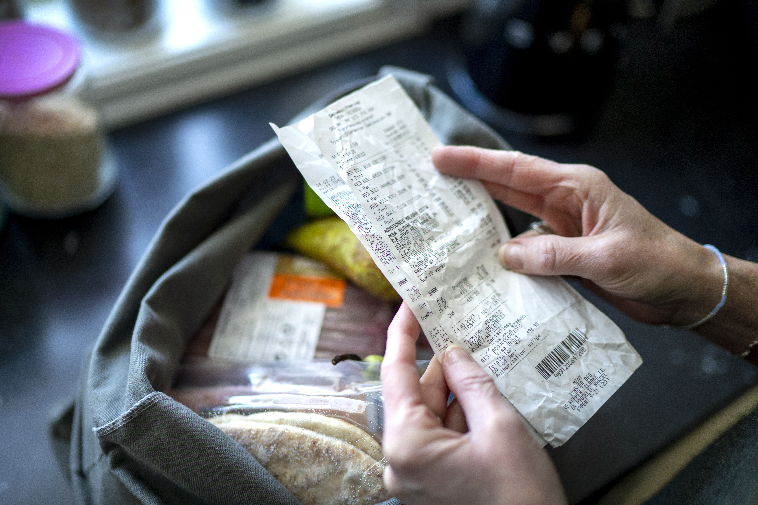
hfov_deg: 54.4
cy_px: 252
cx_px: 379
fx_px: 737
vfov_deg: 37.9
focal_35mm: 35
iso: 125
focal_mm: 35
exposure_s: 1/125
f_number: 1.4
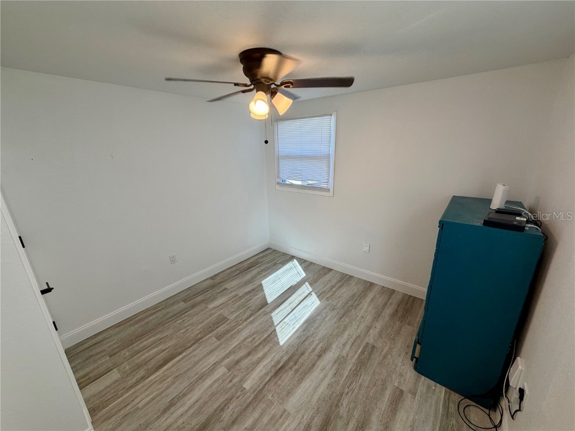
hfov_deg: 102.1
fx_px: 233
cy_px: 216
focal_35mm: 14
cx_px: 288
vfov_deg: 85.7
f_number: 2.2
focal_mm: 2.22
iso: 80
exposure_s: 1/121
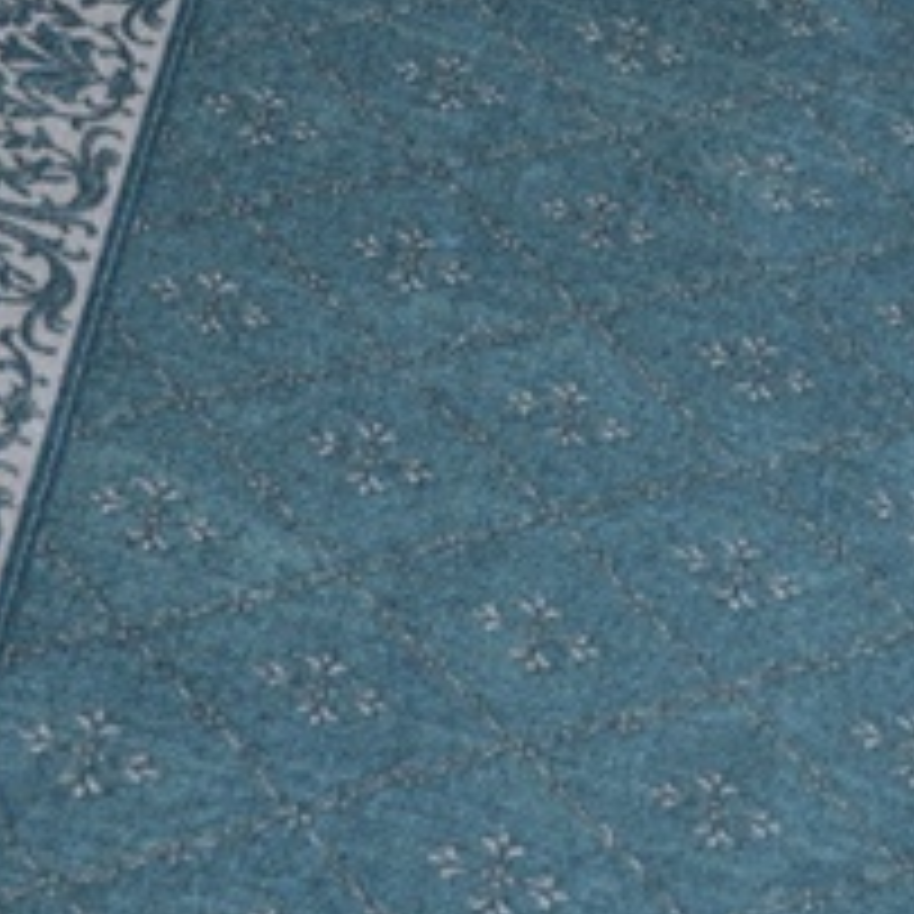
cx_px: 275
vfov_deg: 11.6
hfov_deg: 11.6
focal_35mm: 151
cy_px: 275
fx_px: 4511
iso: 450
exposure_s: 1/60
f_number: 5.3
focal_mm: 40
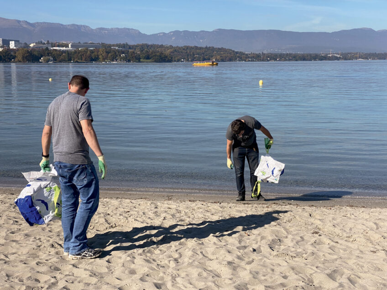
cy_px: 145
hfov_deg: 36.8
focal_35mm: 52
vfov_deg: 28.0
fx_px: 581
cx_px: 194
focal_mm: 6
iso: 20
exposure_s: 1/2283
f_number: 2
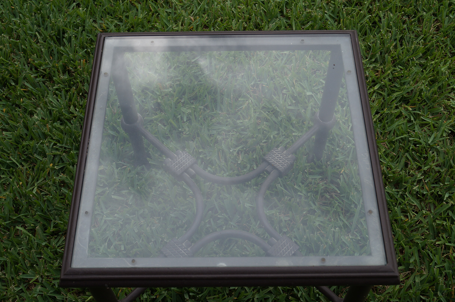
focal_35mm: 42
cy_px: 151
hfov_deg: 46.5
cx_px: 228
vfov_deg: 31.8
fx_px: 530
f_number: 8
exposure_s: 1/200
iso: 100
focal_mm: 28
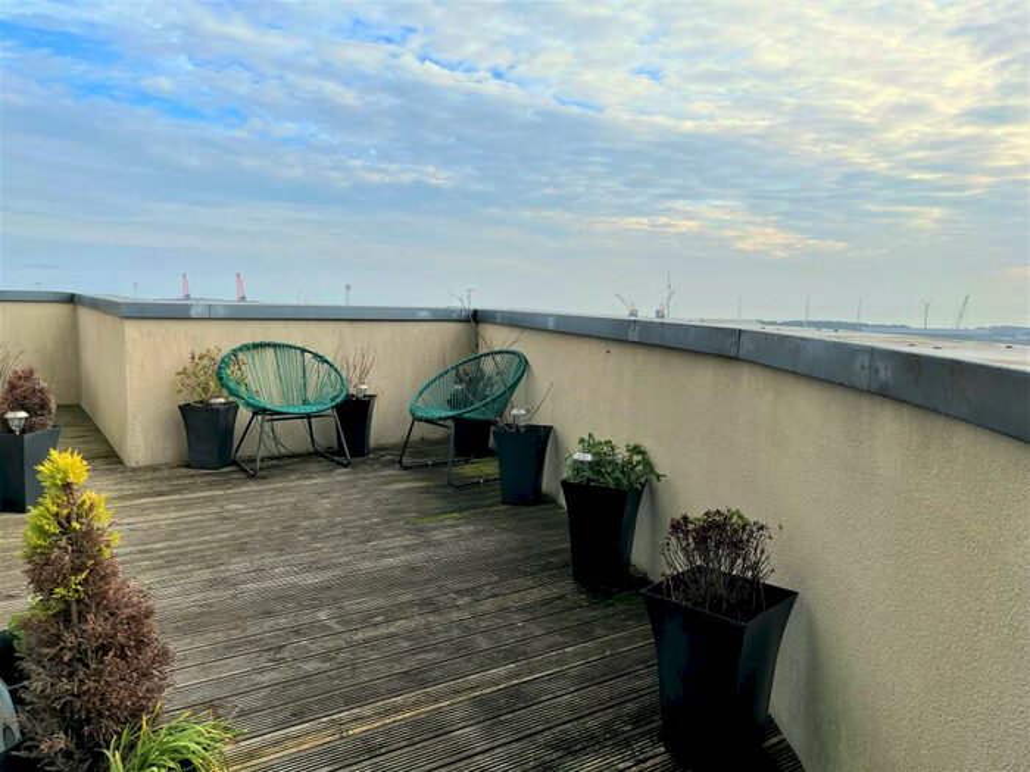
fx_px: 774
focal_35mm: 26
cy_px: 386
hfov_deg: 67.3
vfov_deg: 53.1
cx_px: 515
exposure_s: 1/1923
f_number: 1.6
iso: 50
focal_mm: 5.1
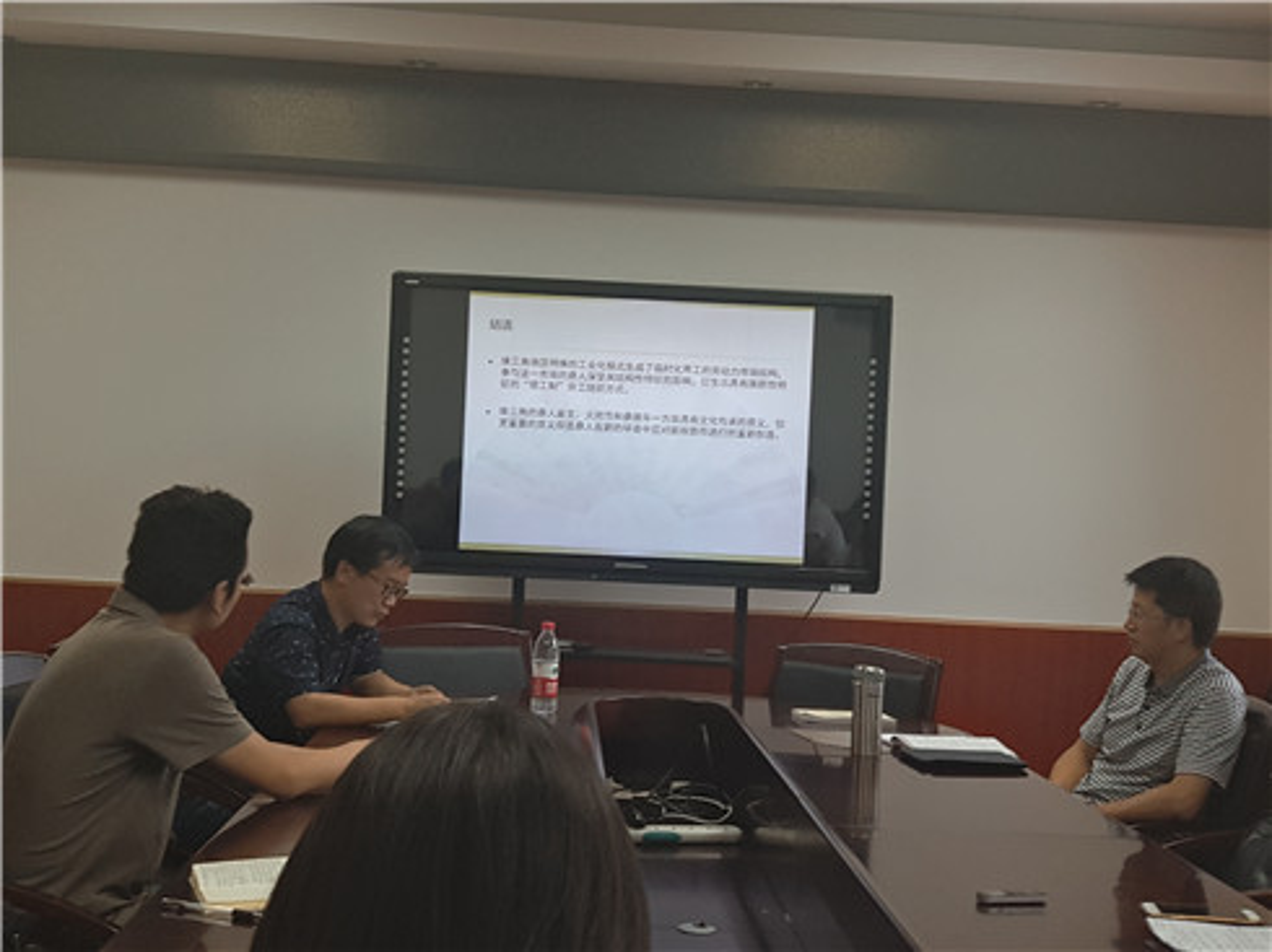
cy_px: 476
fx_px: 1139
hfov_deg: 58.4
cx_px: 636
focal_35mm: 31
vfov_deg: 45.4
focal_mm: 4.73
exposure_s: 1/33
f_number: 2.2
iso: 80
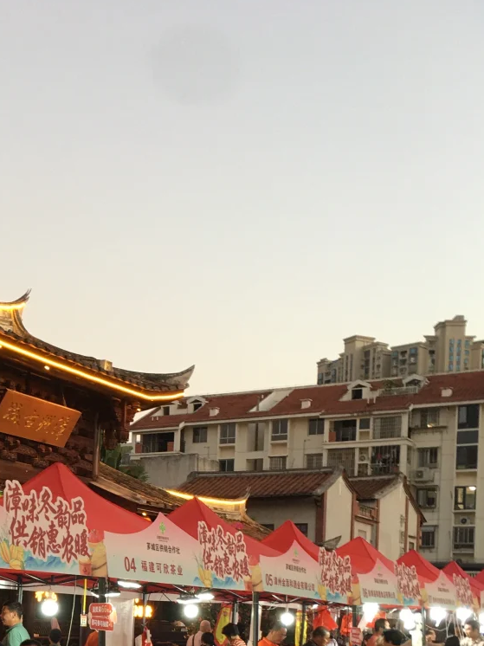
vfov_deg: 32.3
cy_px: 605
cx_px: 34
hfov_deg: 25.2
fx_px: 1045
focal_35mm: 56
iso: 32
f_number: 2.2
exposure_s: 1/17
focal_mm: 4.15
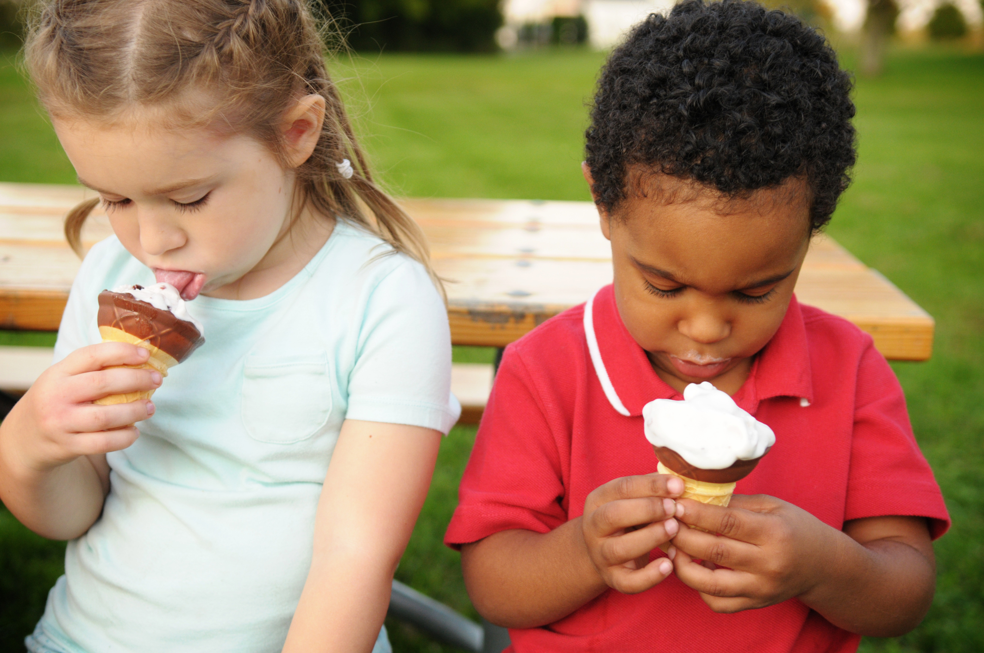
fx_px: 1433
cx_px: 492
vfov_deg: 25.7
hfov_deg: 37.9
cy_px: 326
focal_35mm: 52
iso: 500
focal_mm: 35
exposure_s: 1/250
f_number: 3.2
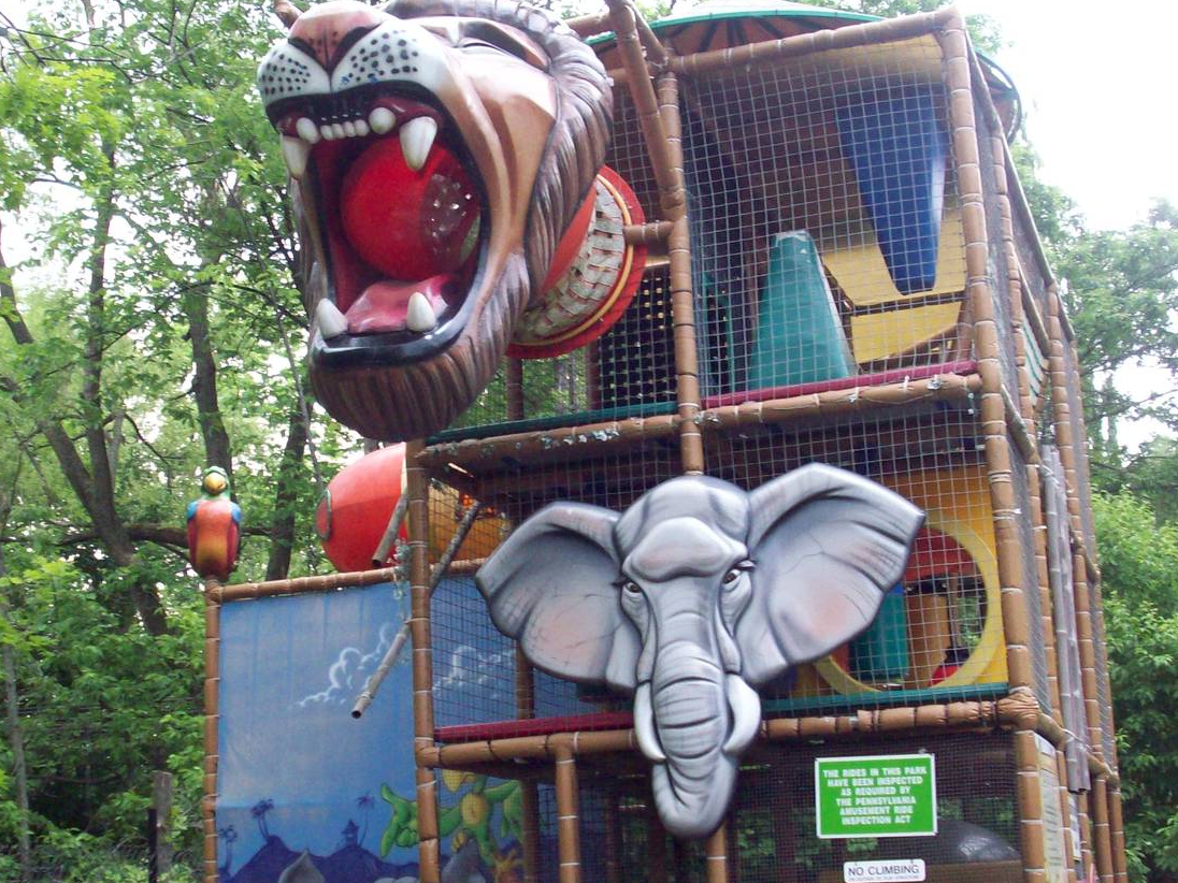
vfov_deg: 27.0
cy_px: 503
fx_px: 1838
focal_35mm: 54
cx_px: 545
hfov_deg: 35.5
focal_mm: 6.2
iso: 160
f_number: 2.8
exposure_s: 1/37.7
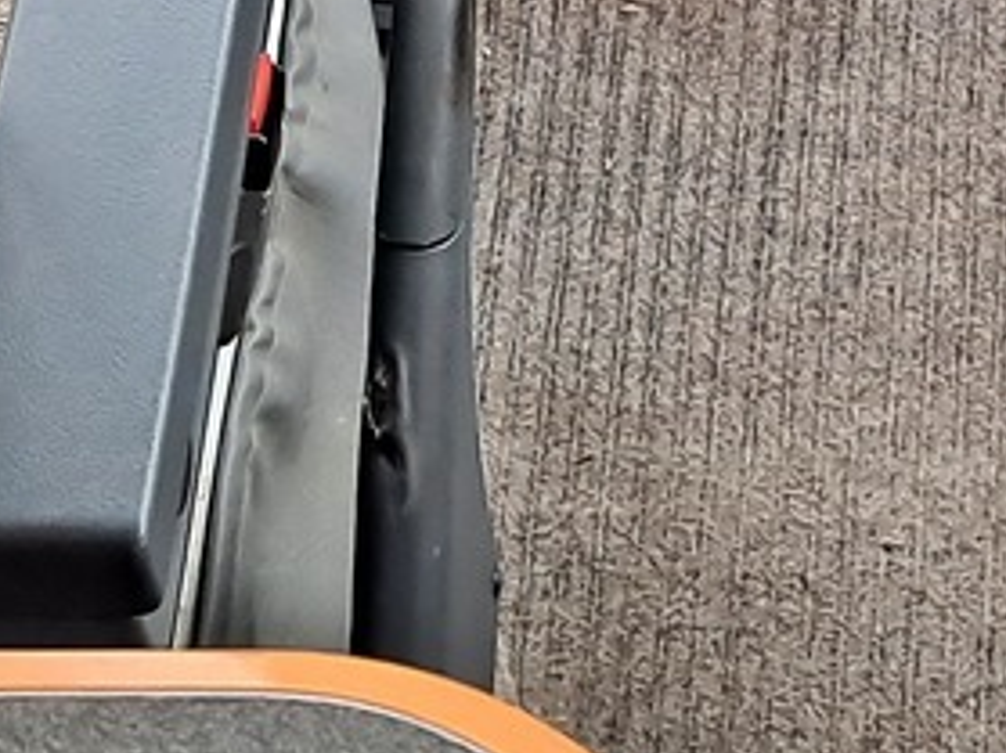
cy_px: -836
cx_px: 937
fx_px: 3747
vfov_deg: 10.4
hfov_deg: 15.1
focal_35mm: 129
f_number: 2
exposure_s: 1/50
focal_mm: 4.6
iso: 160
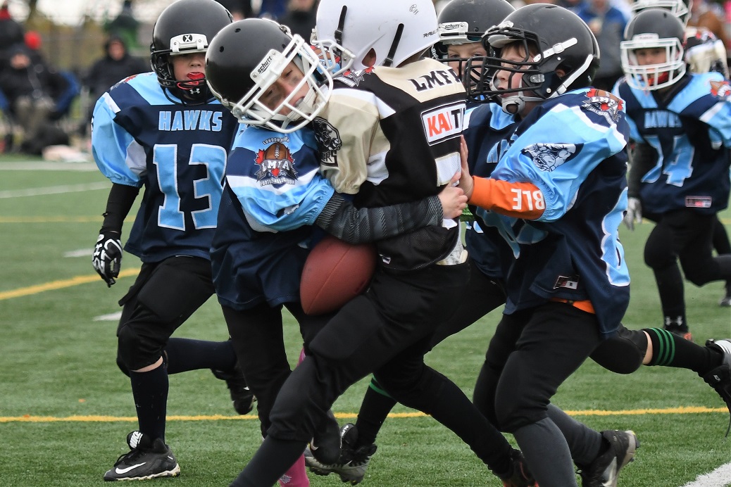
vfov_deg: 9.1
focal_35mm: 150
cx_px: 366
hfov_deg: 13.7
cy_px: 244
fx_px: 3046
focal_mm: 100
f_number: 2.8
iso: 560
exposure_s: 1/1000
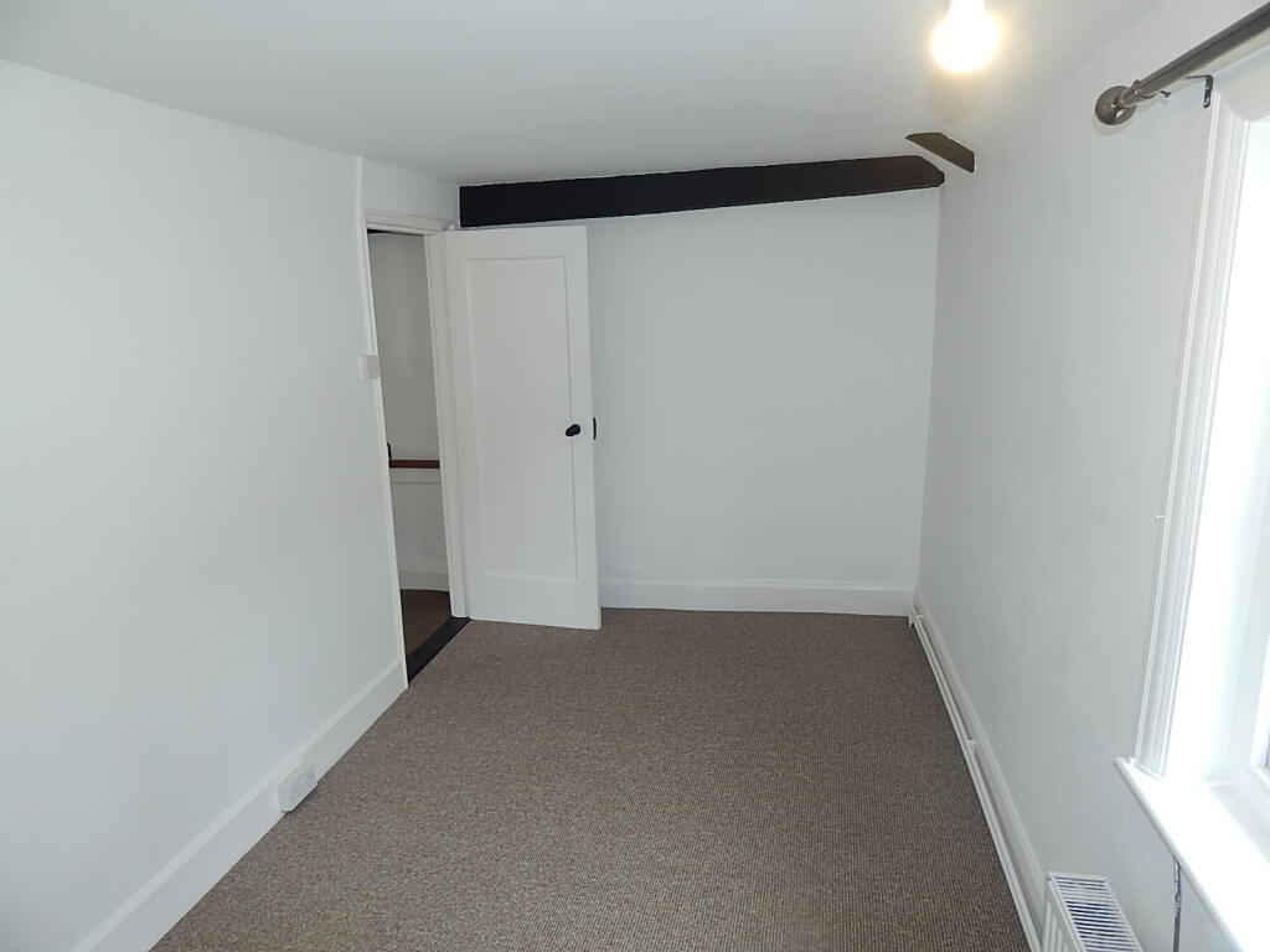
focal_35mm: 22
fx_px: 807
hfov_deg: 76.4
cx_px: 635
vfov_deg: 61.1
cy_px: 476
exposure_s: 1/30
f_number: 3
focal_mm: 4
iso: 125
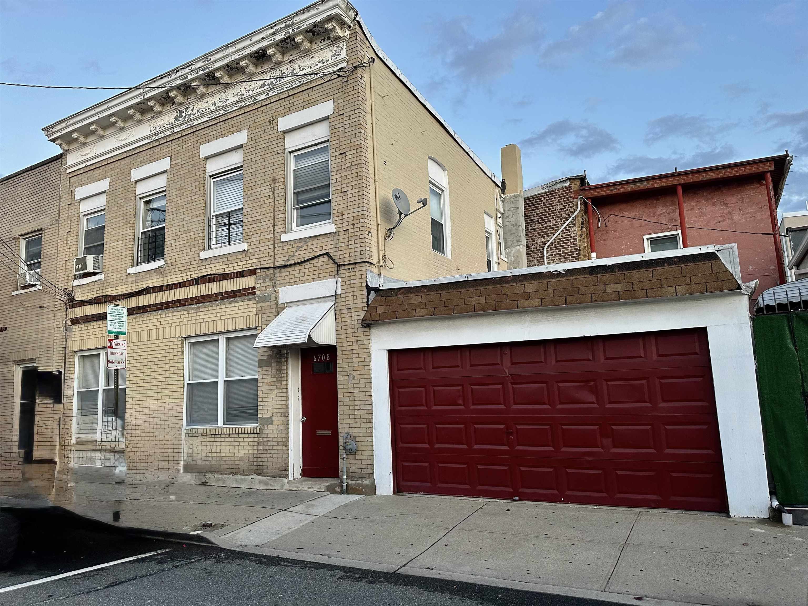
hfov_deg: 71.6
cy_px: 303
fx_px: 560
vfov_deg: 56.8
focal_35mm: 24
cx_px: 404
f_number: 1.78
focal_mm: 6.86
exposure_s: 1/120
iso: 200
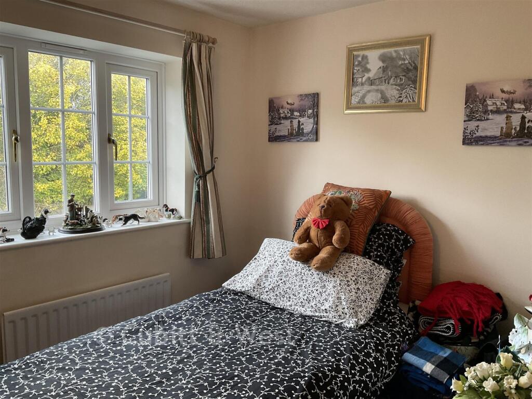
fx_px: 446
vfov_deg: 48.2
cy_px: 200
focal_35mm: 29
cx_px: 266
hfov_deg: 61.7
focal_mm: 3
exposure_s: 1/50
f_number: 1.8
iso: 80
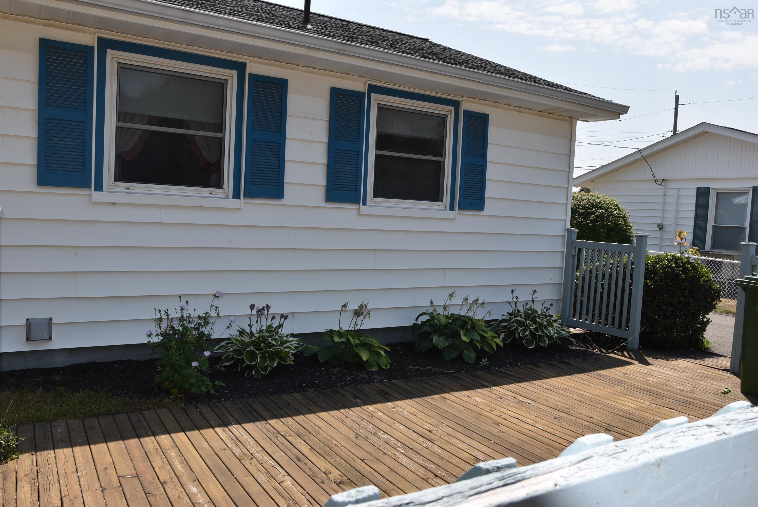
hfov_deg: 67.3
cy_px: 254
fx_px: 569
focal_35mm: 27
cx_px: 379
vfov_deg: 48.0
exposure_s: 1/200
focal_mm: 18
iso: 100
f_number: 9
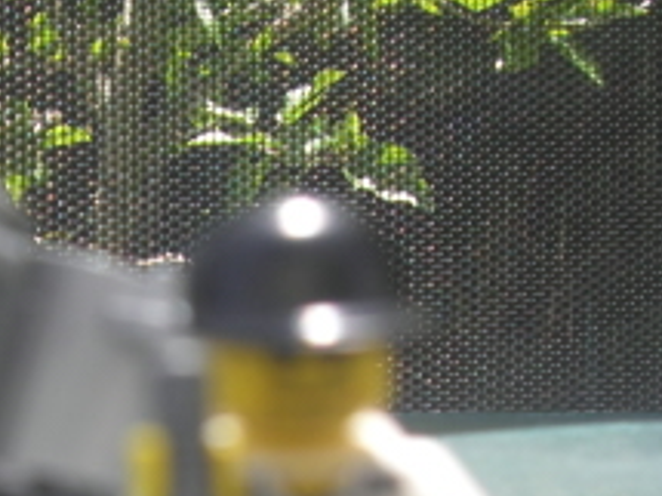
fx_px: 2160
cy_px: 610
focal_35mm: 113
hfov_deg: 17.1
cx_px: 43
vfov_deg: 12.7
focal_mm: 6.2
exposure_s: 1/320
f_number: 2.7
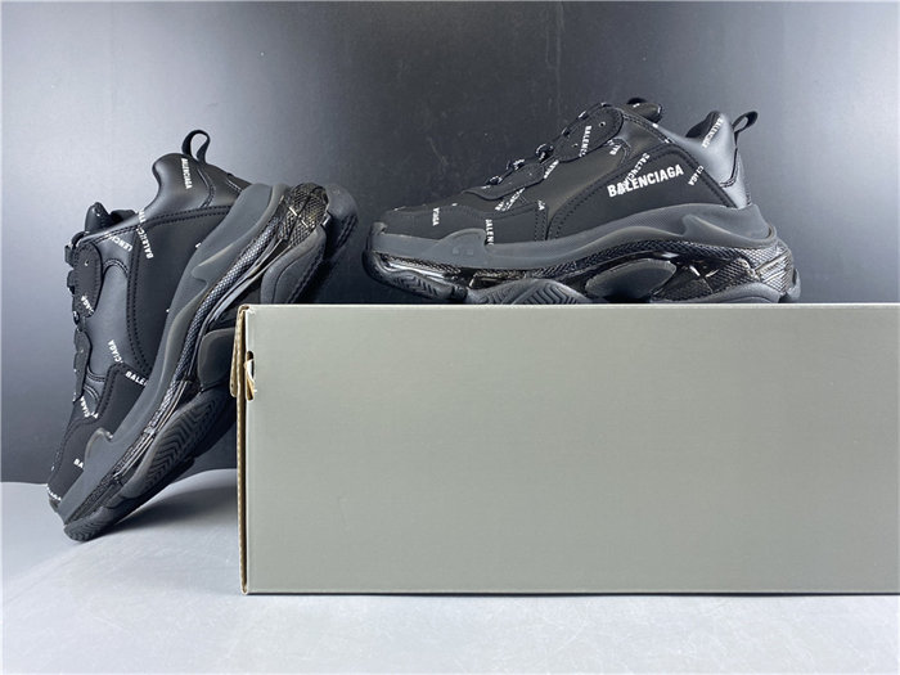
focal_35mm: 26
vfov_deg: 53.1
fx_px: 676
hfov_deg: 67.3
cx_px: 450
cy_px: 338
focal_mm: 4.25
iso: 80
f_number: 1.8
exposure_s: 1/50
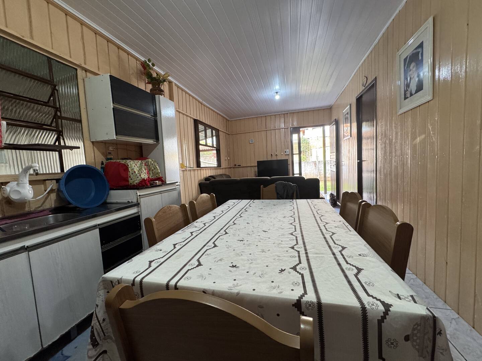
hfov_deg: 102.1
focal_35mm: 14
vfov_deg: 85.7
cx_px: 241
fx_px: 195
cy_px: 180
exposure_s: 1/120
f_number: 2.2
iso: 320
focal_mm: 2.22
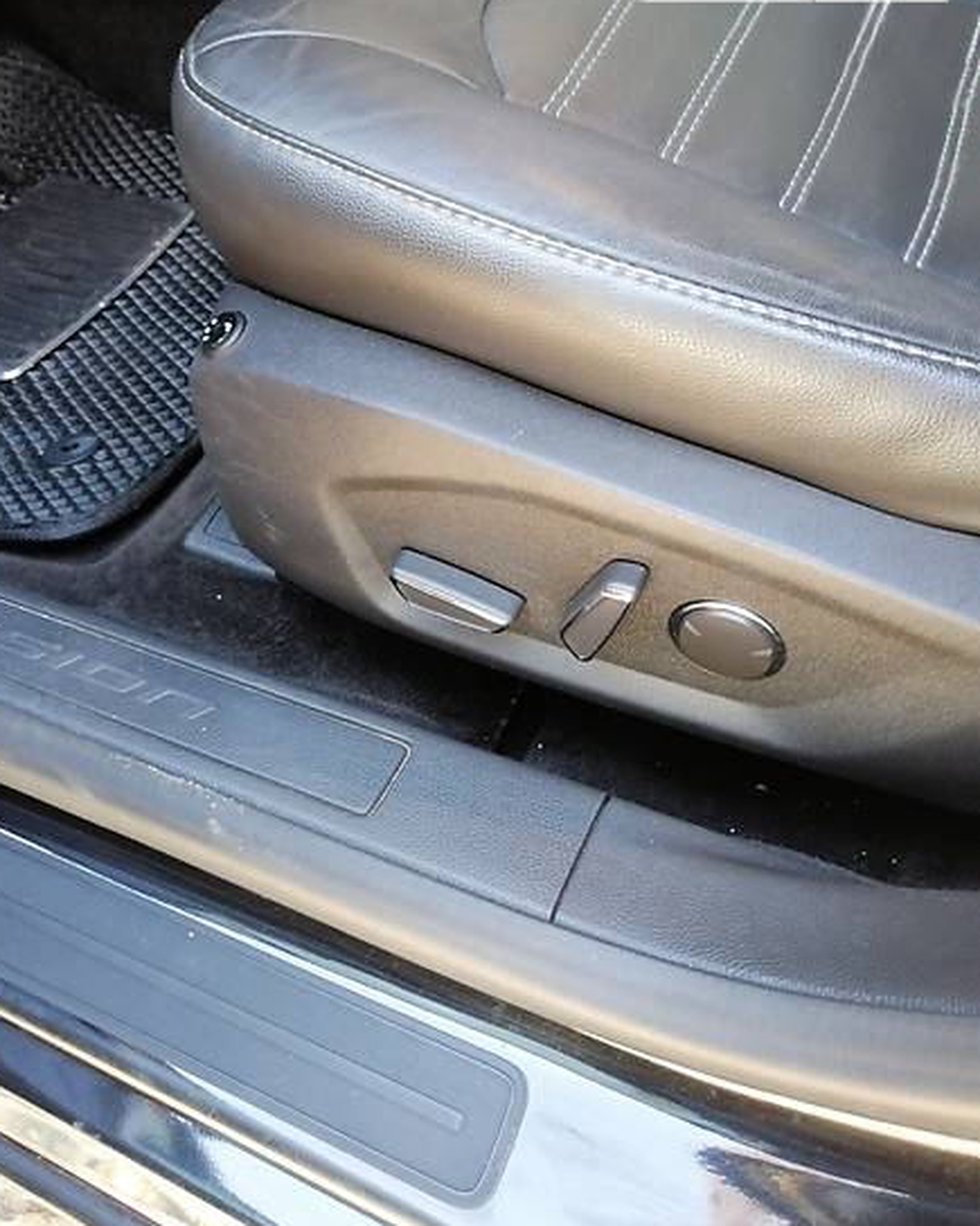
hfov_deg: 51.5
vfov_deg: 62.1
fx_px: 1015
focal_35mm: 28
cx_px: 475
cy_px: 554
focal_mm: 4
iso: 400
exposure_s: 1/33
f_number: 1.8
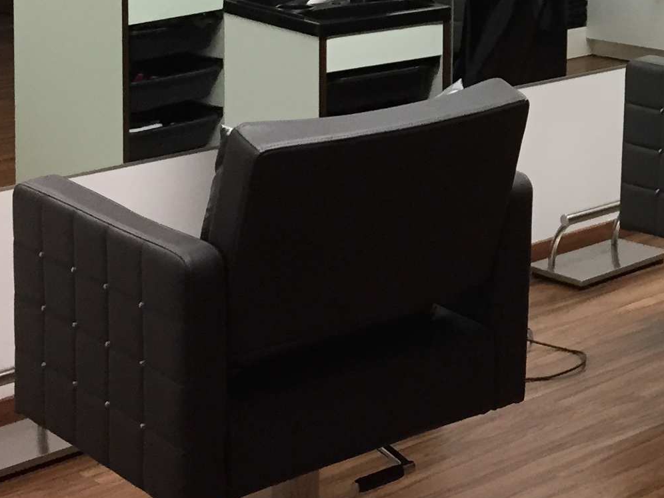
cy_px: -150
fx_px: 1822
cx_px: 793
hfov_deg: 19.5
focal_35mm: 95
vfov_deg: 14.9
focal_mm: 4.15
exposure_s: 1/30
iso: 50
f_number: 2.2
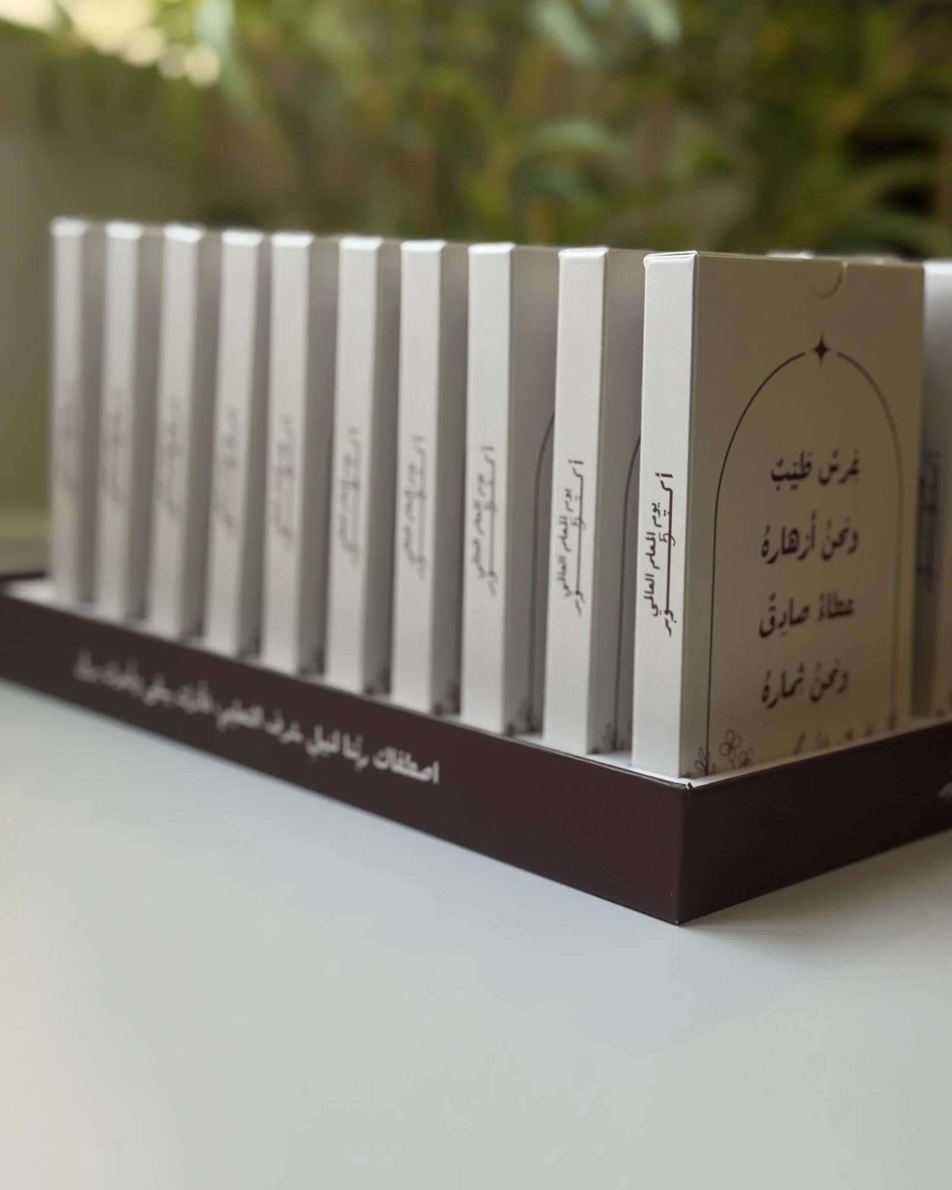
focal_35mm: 51
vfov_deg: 36.7
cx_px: 483
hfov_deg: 29.7
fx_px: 1797
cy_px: 580
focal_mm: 6.76
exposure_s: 1/98
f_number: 1.78
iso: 100
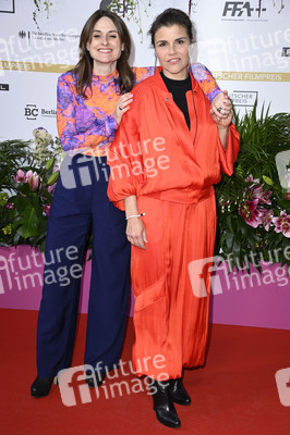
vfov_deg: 32.4
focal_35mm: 62
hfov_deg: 21.9
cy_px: 218
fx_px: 750
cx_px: 145
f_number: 6.3
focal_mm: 62
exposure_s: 1/250
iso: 640
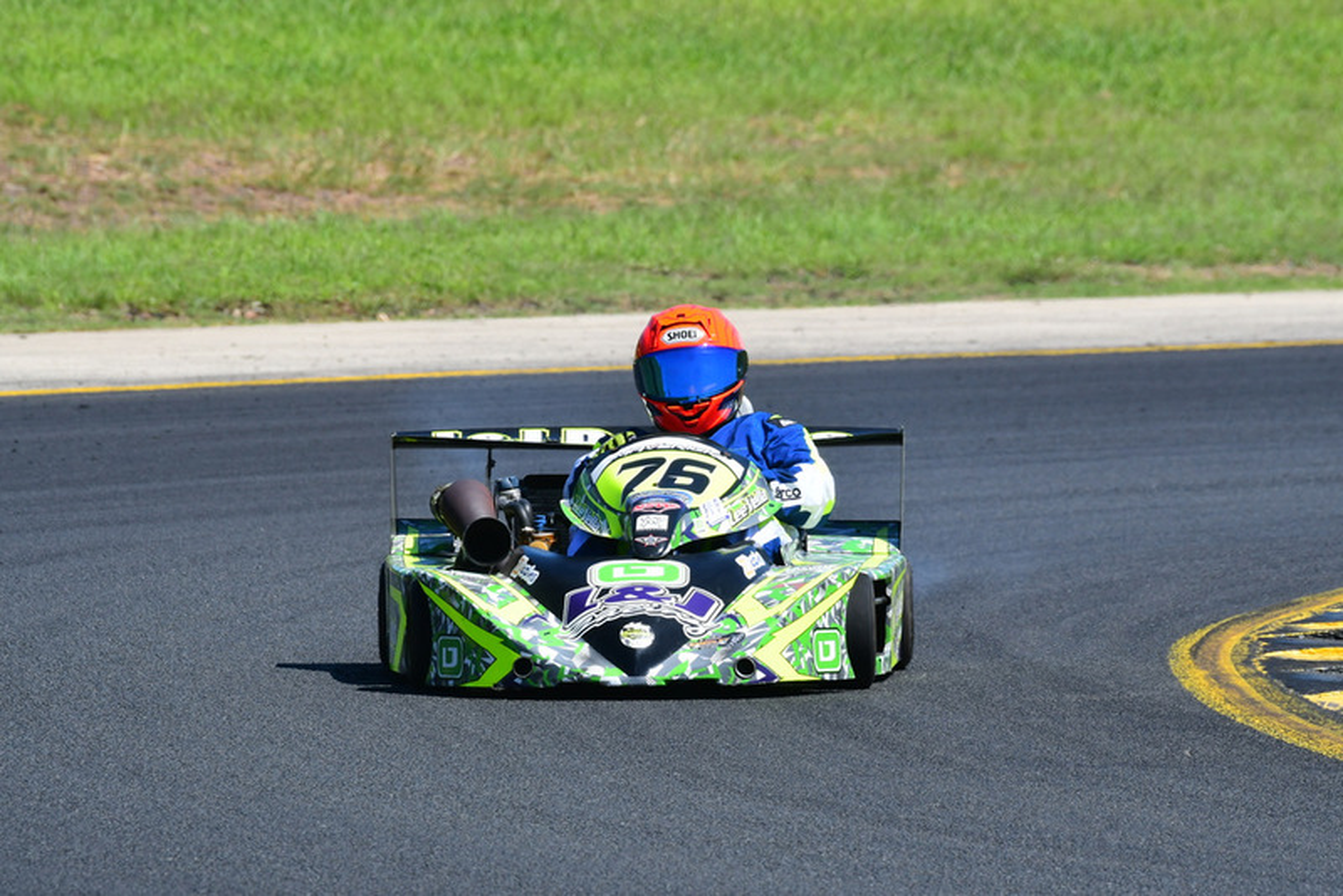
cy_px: 448
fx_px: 21830
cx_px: 672
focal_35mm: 585
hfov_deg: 3.5
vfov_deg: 2.4
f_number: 11
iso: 500
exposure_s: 1/640
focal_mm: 390
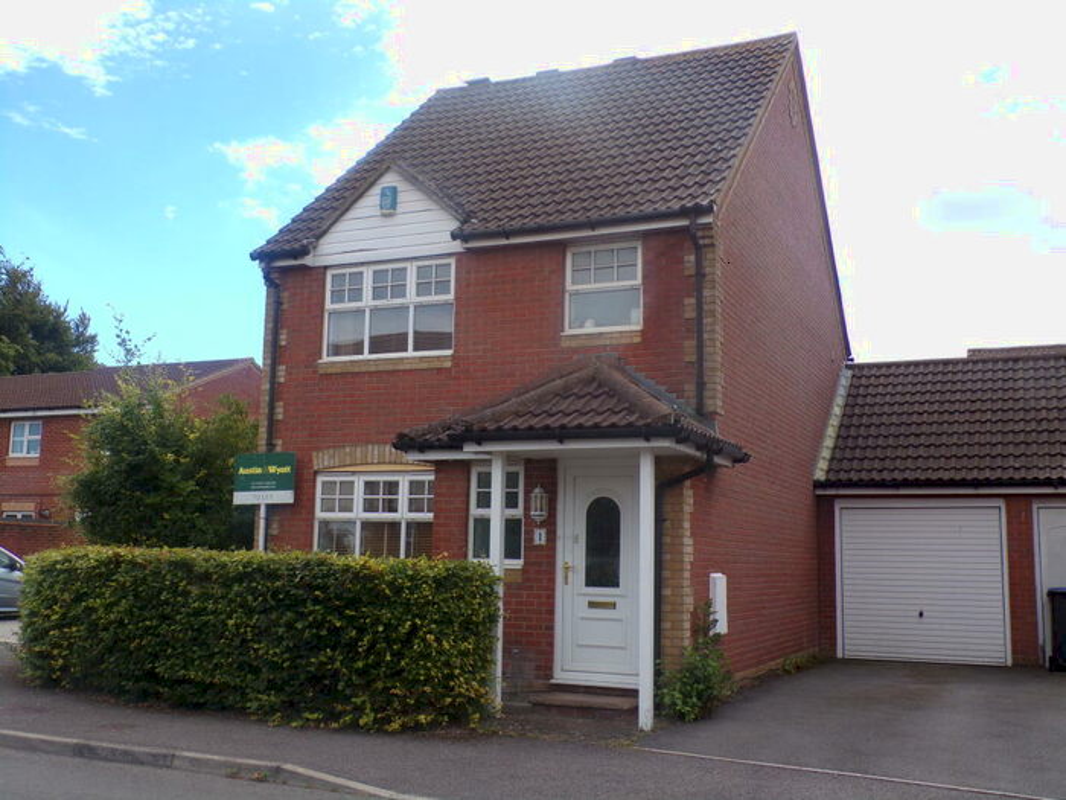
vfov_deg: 38.7
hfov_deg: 50.1
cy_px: 400
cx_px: 533
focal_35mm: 37
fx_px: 1139
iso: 80
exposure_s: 1/400
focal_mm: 6.6
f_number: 4.7
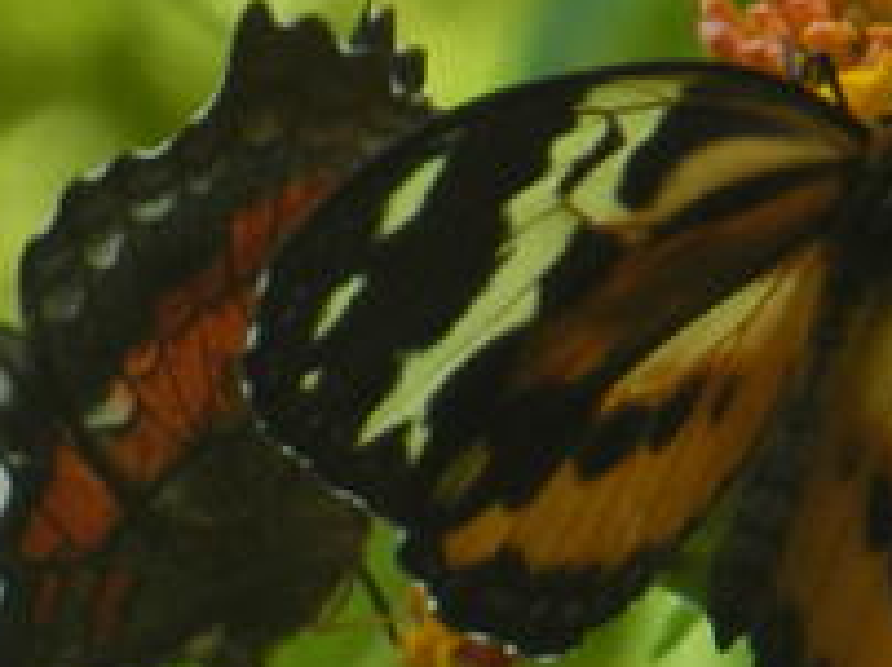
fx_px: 26098
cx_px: 707
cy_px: 658
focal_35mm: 1014
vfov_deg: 1.5
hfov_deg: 2.0
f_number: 5.6
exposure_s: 1/125
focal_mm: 42.6
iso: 200
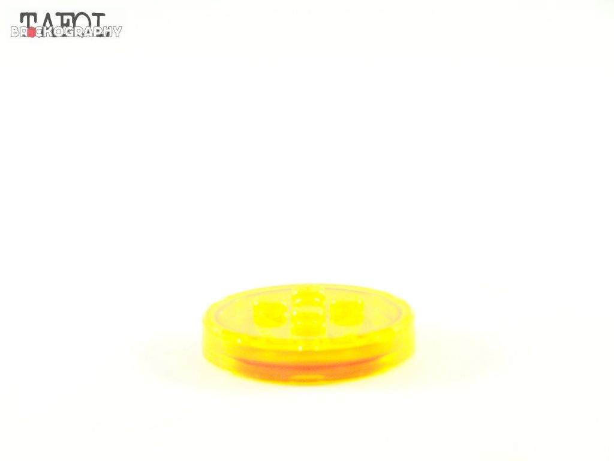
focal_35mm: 105
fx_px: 1862
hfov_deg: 18.7
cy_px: 230
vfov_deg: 14.1
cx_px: 307
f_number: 3.2
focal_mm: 17.5
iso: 400
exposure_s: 1/45
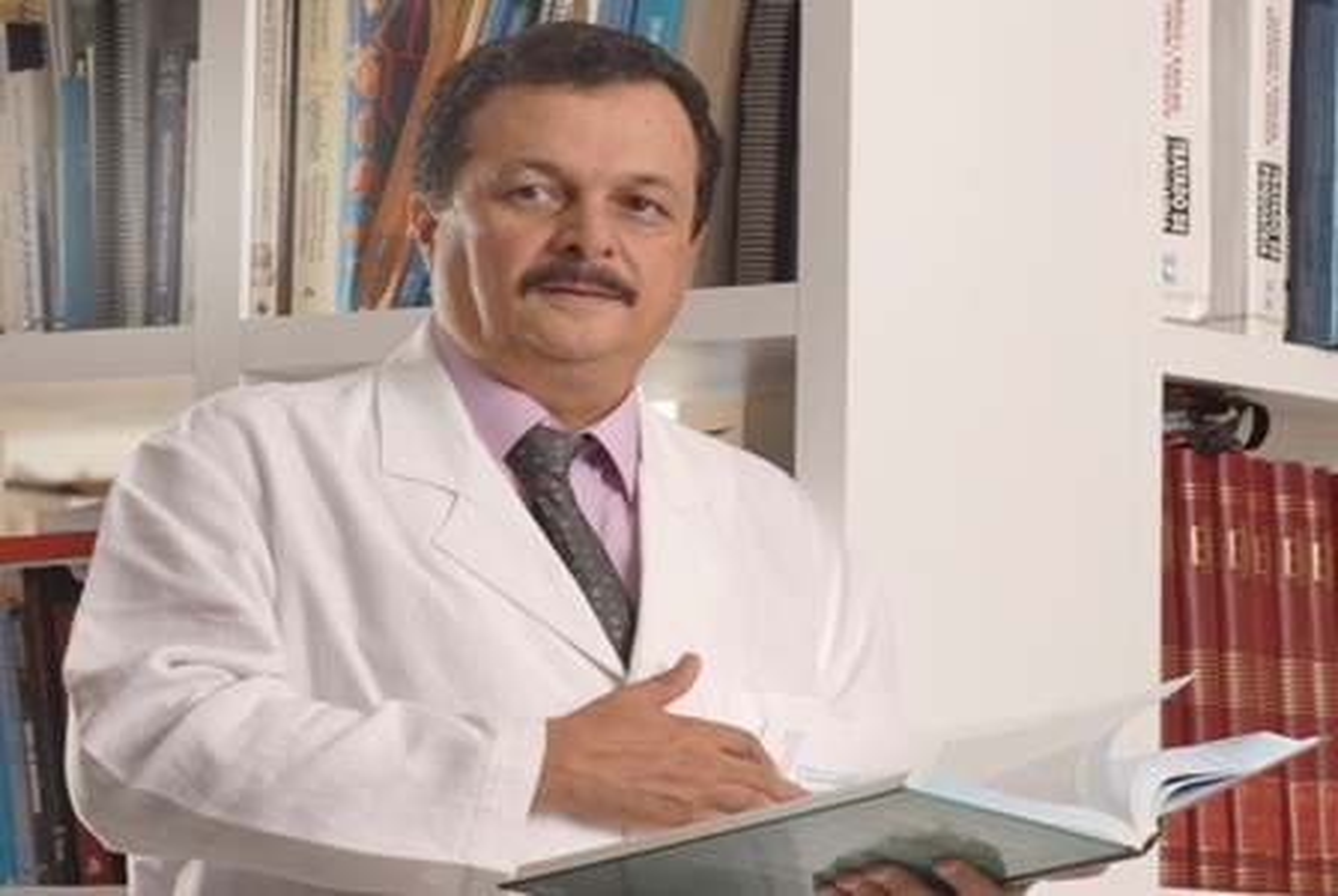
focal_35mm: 150
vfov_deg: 9.2
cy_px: 448
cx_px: 669
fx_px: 5582
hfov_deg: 13.7
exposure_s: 1/30
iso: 100
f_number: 6.3
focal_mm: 100
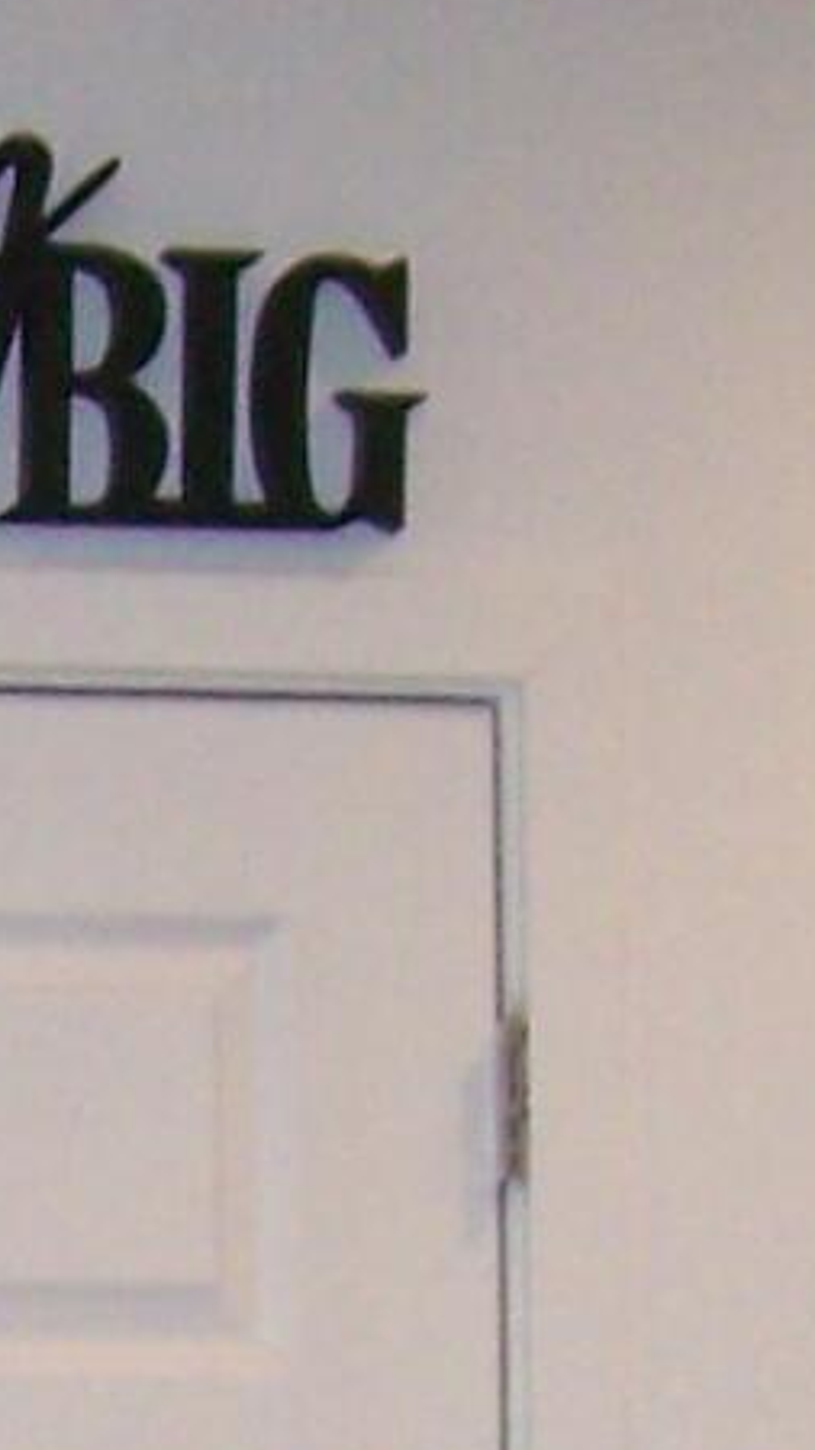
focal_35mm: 247
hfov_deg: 4.7
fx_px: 9493
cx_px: -1424
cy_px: 3167
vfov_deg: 8.2
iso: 160
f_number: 2.7
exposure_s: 1/60
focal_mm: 5.6
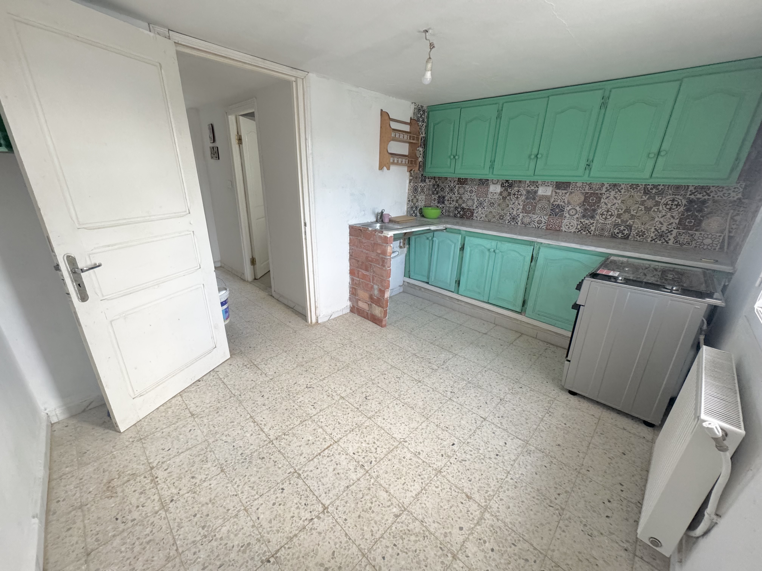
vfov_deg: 85.7
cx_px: 381
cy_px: 286
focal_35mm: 14
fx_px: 308
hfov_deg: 102.1
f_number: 2.2
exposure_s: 1/60
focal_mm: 2.22
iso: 320
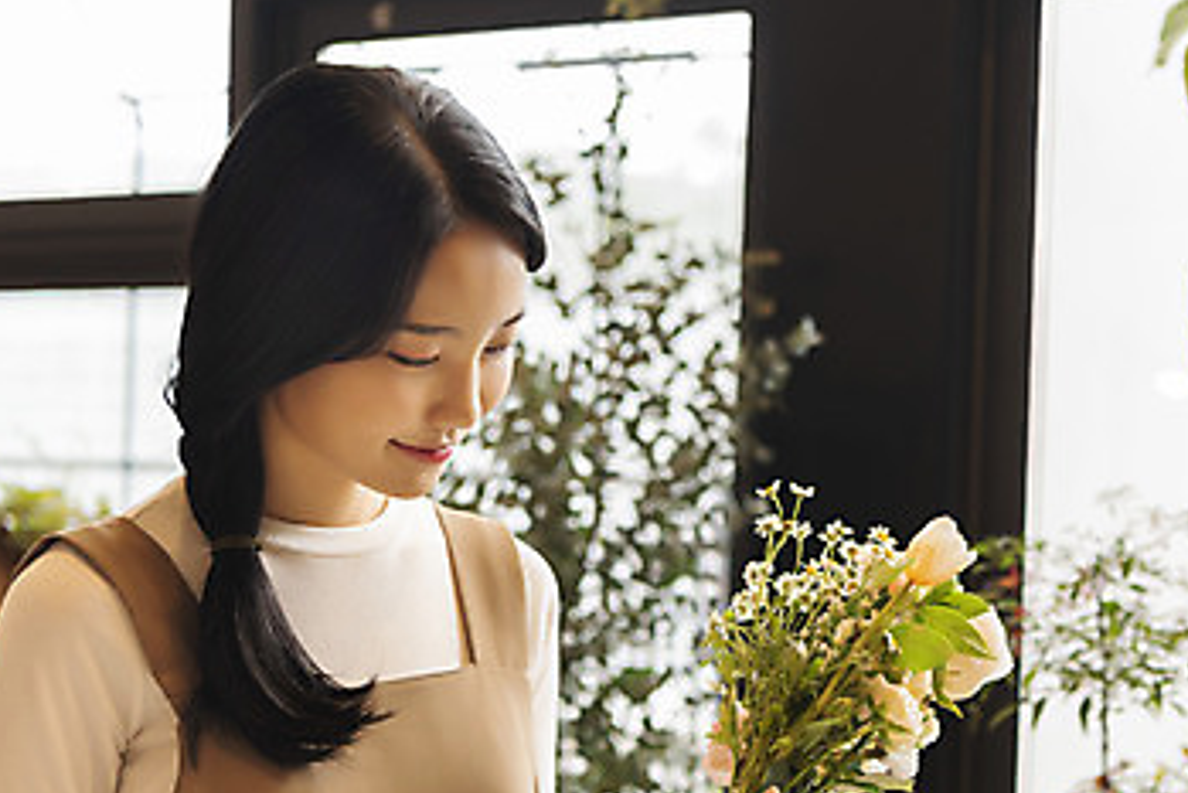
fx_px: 2608
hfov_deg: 25.4
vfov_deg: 17.1
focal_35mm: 79
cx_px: 863
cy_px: 640
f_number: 3.2
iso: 400
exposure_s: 1/100
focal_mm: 46
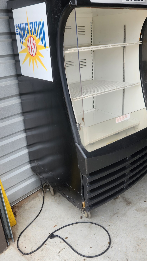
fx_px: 236
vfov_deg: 58.0
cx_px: 87
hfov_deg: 34.6
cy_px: 130
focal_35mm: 34
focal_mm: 5.4
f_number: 1.8
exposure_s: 1/289
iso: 20
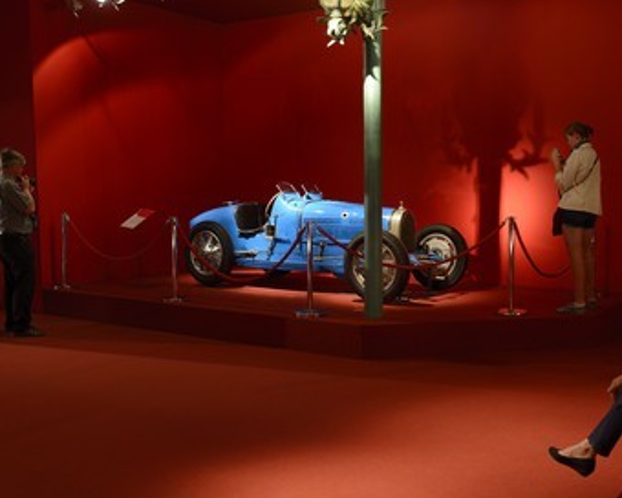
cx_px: 354
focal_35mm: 37
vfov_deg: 40.1
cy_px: 244
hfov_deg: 48.9
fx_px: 681
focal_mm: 32
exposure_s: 1/13
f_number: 4
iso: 800
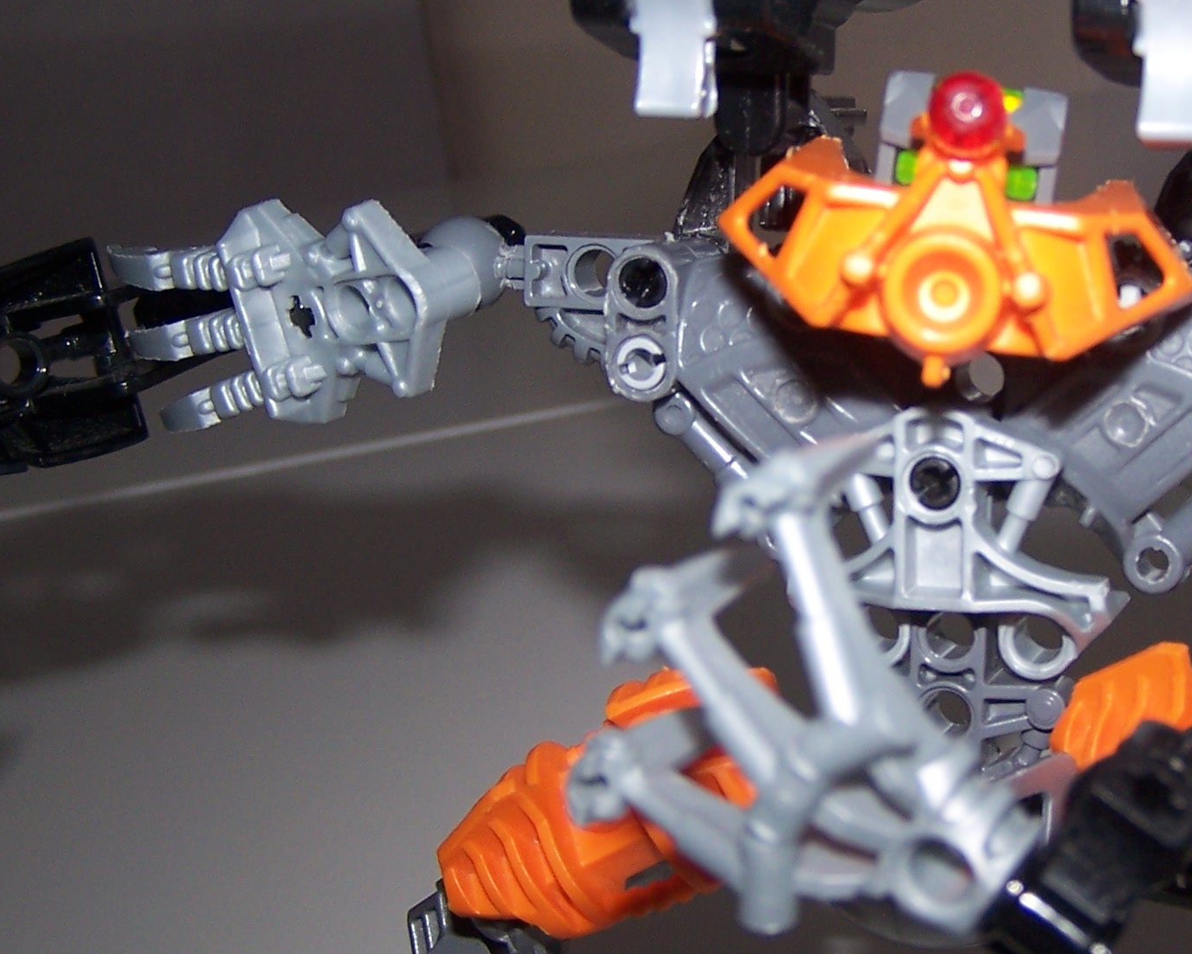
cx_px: 898
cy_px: 442
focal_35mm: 70
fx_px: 2470
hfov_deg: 26.8
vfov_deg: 21.9
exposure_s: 1/60
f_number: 2.8
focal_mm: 6.3
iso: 80
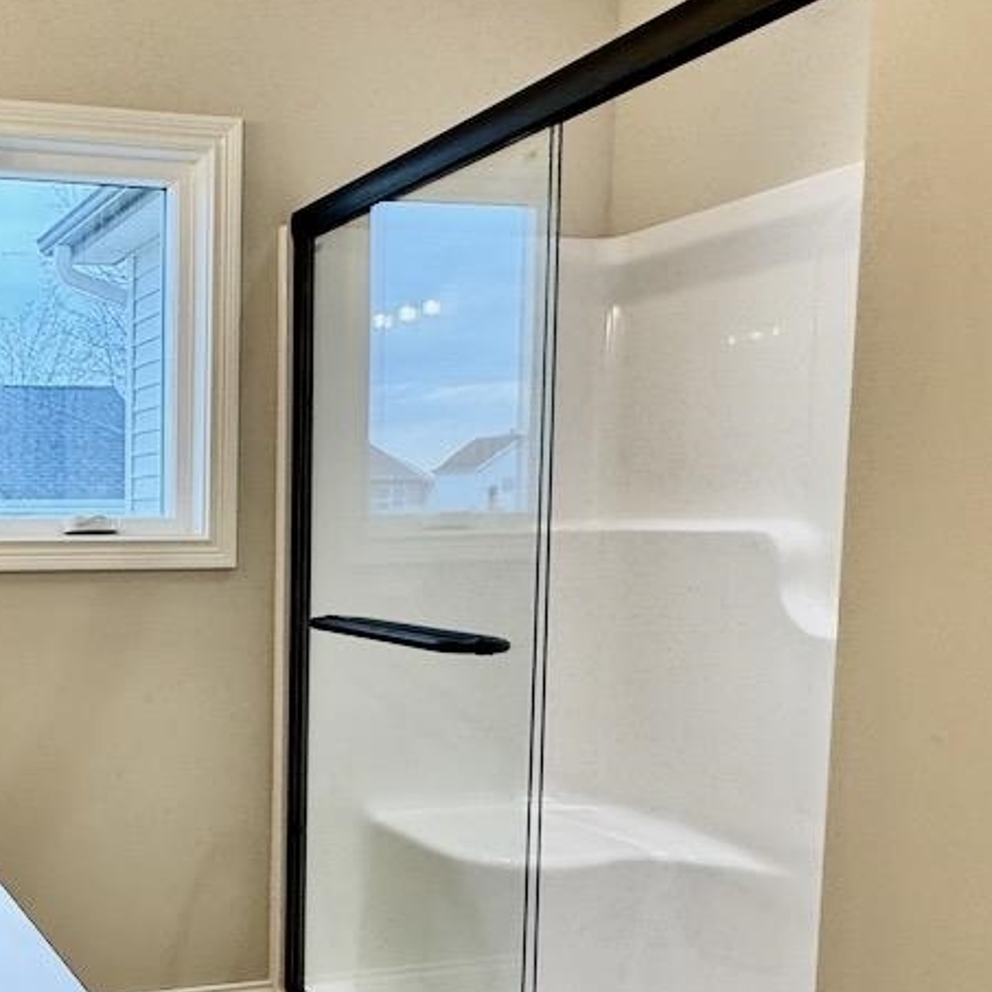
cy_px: 615
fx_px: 1135
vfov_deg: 46.8
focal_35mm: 35
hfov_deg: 40.0
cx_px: -50
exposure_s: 1/120
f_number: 2.2
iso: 100
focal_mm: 2.22
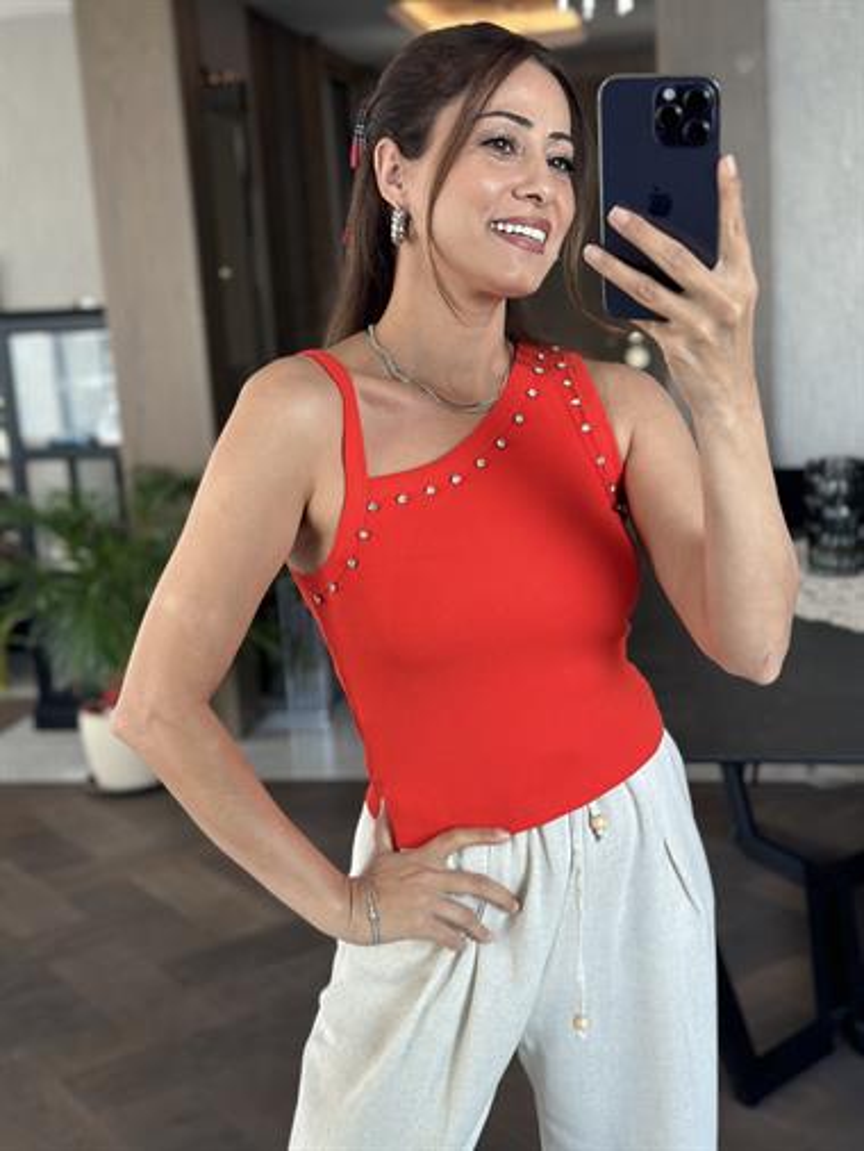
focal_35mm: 48
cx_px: 432
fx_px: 1596
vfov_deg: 39.6
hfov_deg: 30.3
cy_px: 576
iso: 125
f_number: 1.78
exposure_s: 1/63
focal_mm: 6.86
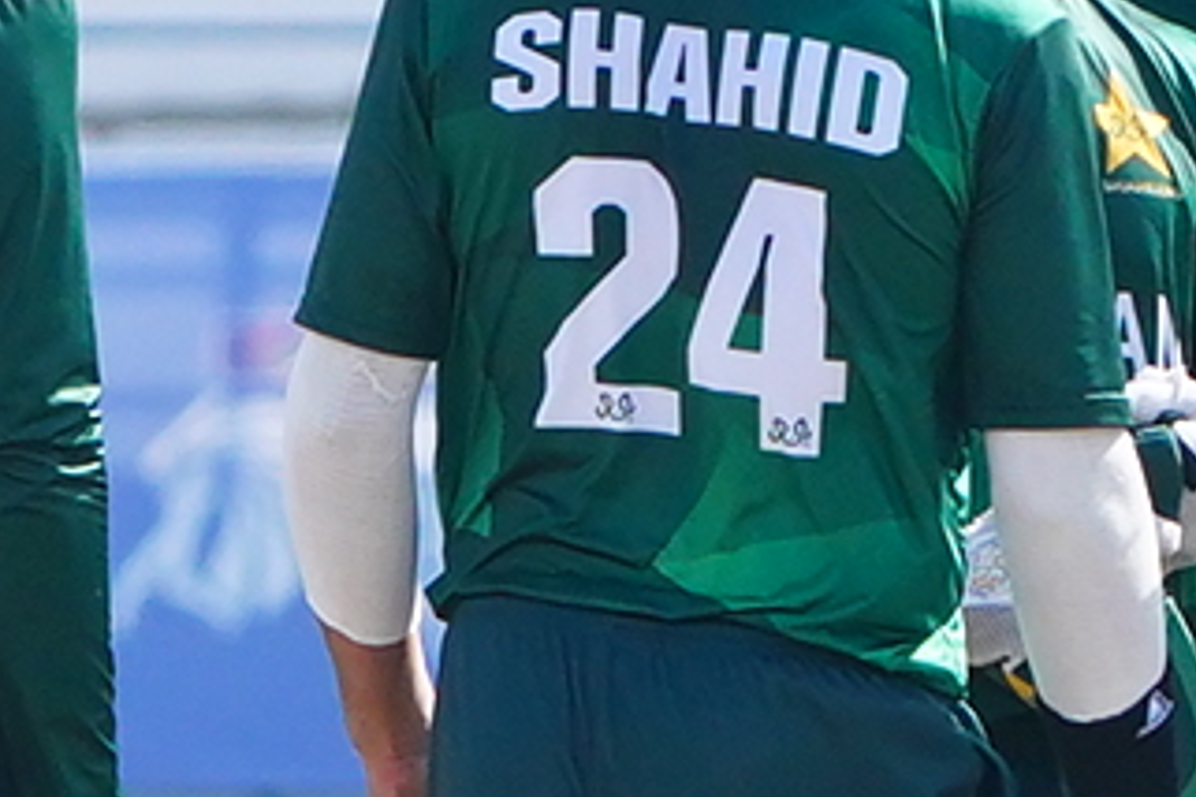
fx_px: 87500
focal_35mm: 2634
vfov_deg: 0.5
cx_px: -537
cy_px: 439
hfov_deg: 0.8
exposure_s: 1/2500
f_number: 5.6
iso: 1250
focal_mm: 286
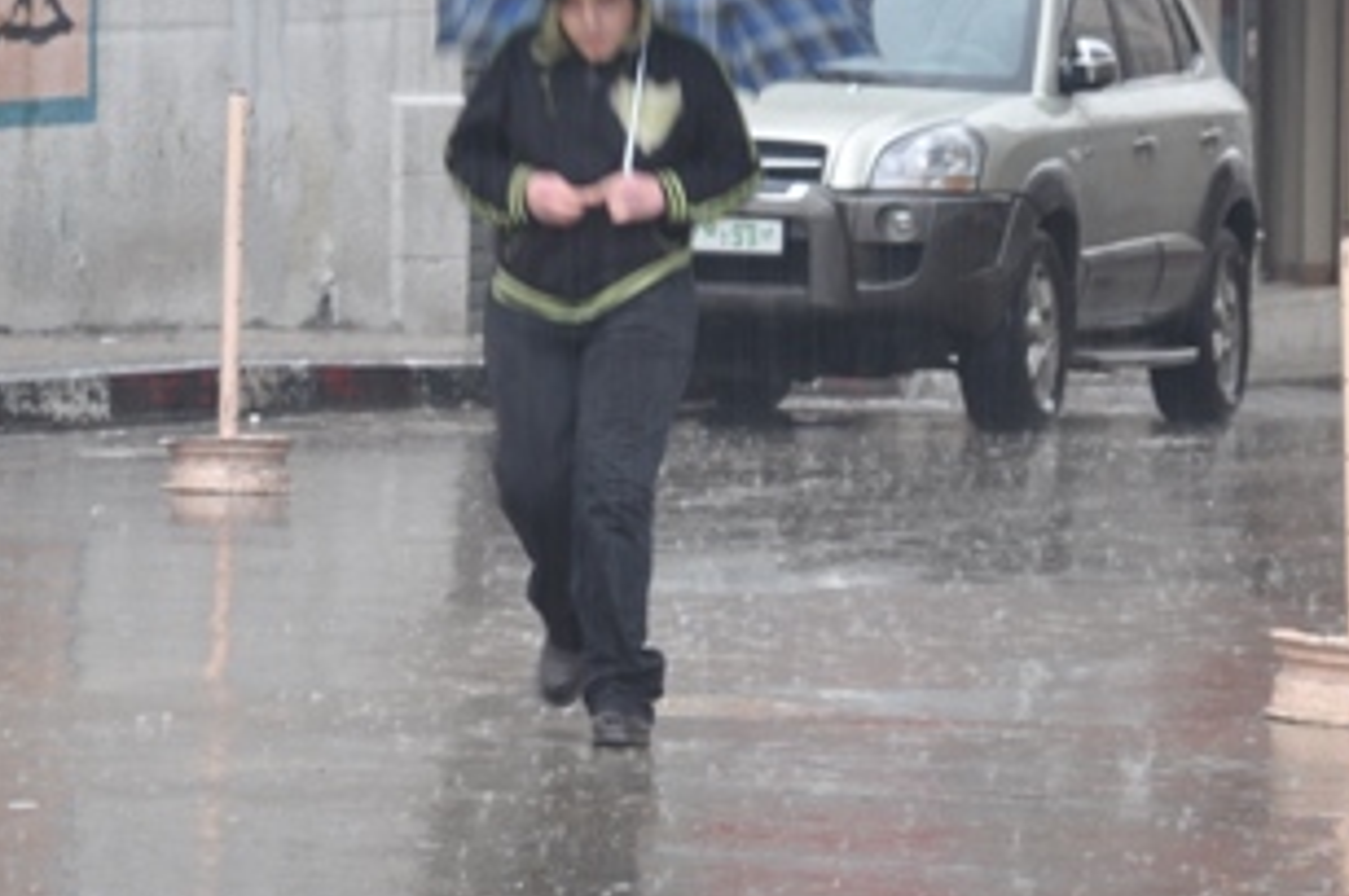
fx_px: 13443
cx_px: 633
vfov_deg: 3.8
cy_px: 152
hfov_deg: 5.7
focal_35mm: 359
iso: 250
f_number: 5.6
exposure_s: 1/20
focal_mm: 105
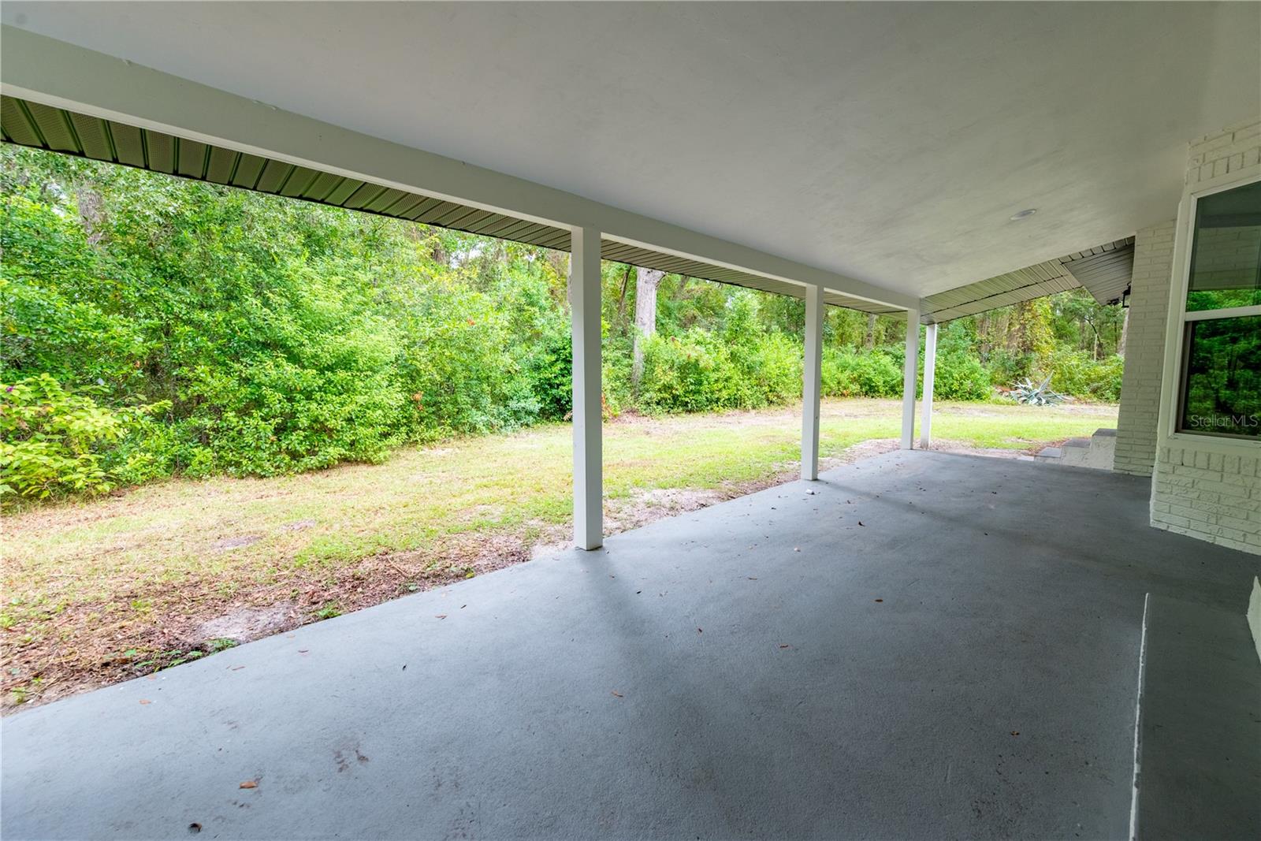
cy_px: 420
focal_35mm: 14
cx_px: 630
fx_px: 490
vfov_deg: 81.2
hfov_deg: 104.2
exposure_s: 1/400
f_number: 8
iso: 400
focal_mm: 14
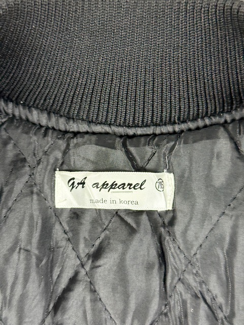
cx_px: 122
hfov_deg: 30.3
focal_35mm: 48
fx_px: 451
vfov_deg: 39.7
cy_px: 162
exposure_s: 1/33
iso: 320
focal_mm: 6.76
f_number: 1.78
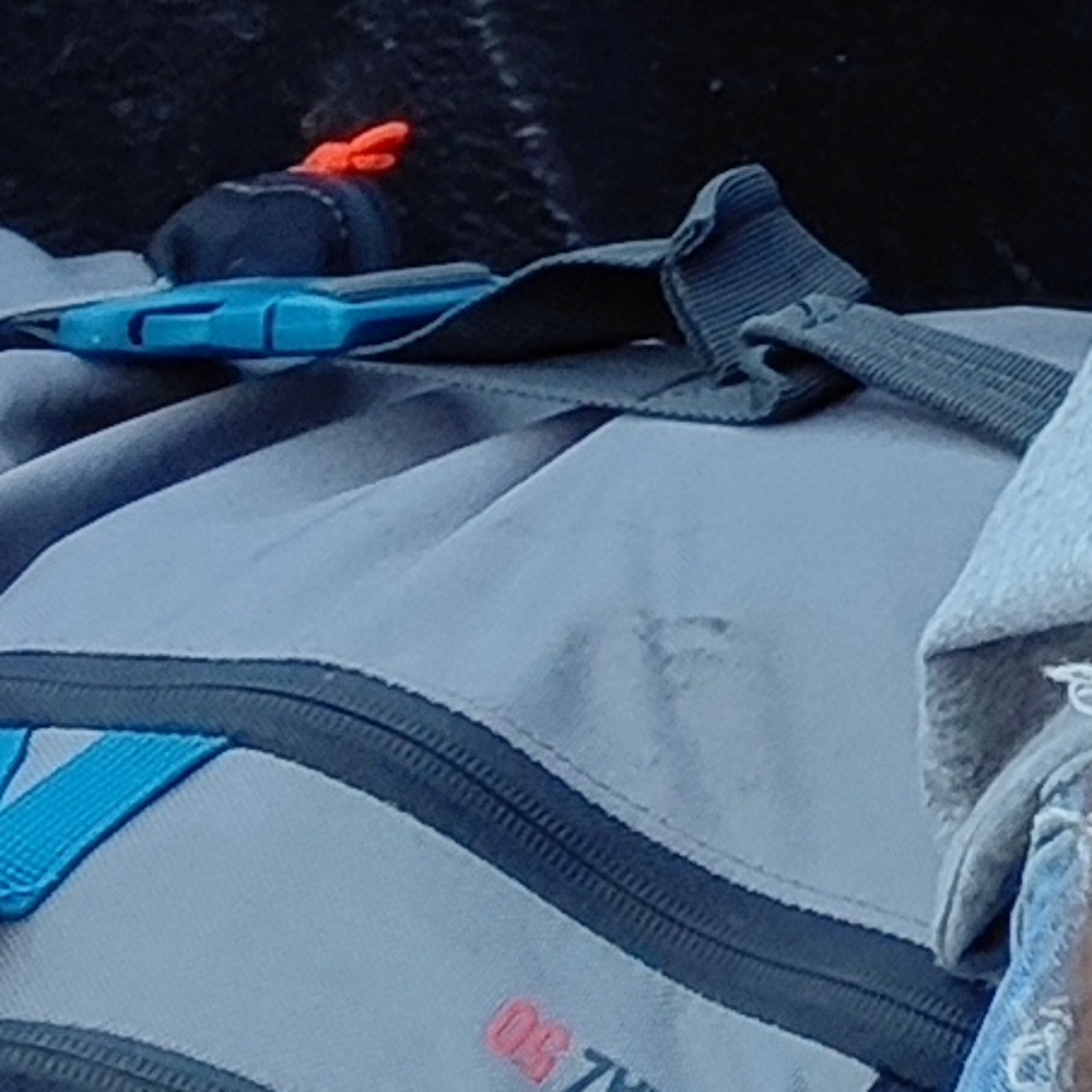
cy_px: -1822
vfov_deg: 8.4
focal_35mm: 184
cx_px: 2796
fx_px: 6567
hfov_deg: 8.5
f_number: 1.8
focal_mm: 5.4
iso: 50
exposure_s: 1/241
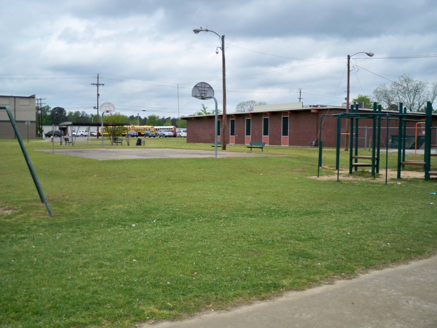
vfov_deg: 40.7
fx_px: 442
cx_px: 218
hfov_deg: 52.6
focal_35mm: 35
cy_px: 164
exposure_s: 1/125
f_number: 8.7
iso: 80
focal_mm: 6.3
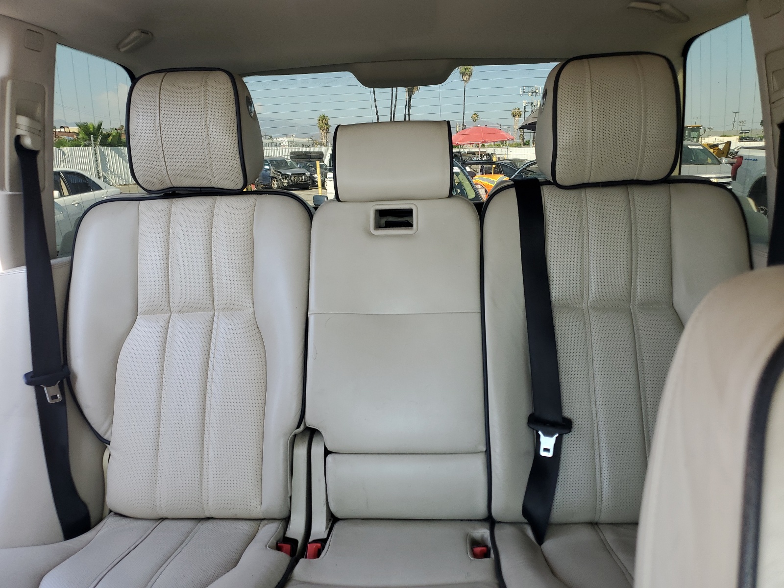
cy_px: 294
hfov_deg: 67.3
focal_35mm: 26
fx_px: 589
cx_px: 392
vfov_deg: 53.1
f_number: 1.5
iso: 50
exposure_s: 1/250
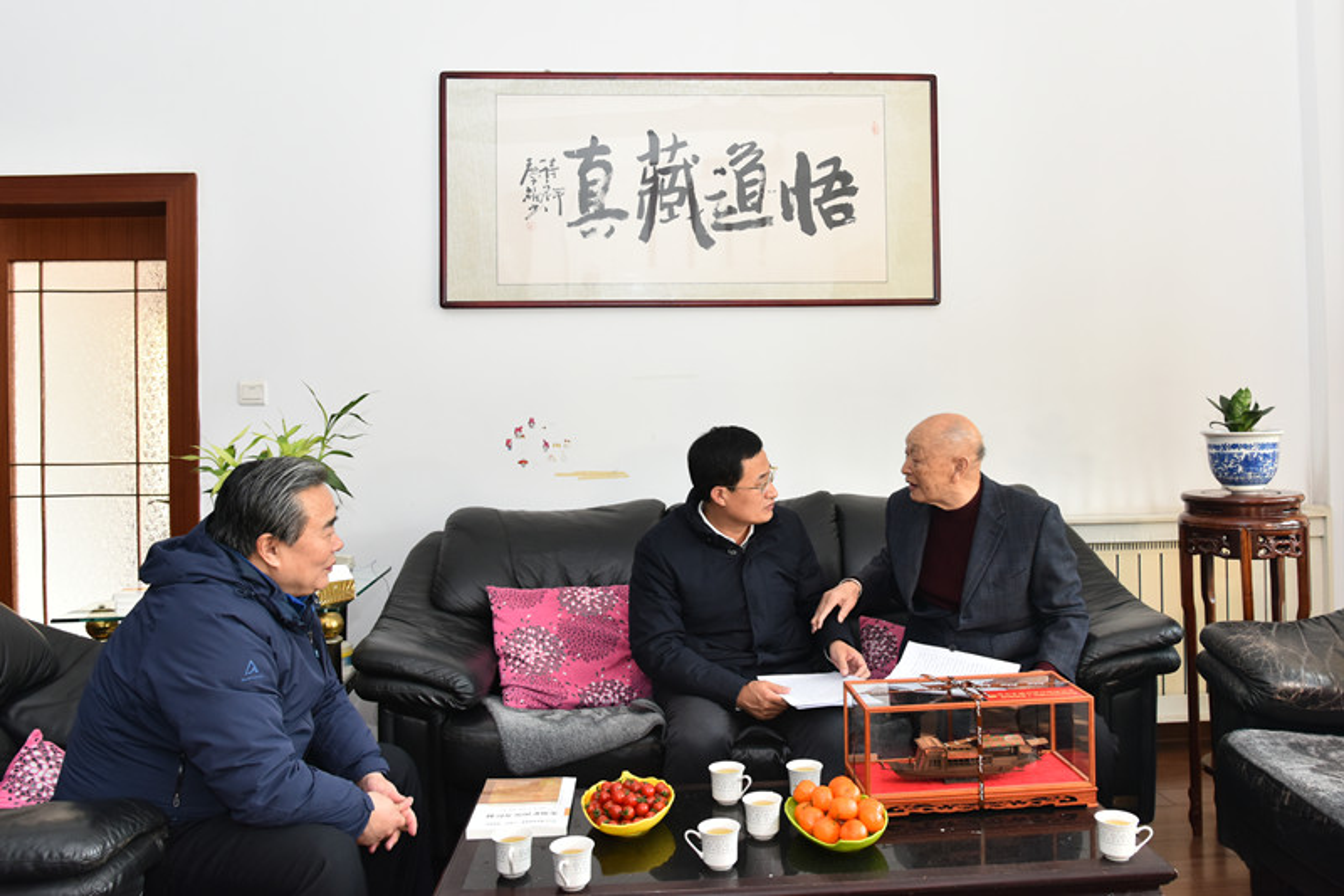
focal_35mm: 24
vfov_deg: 53.1
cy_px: 448
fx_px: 896
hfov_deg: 73.8
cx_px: 672
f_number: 7.1
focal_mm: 24
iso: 800
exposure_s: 1/30
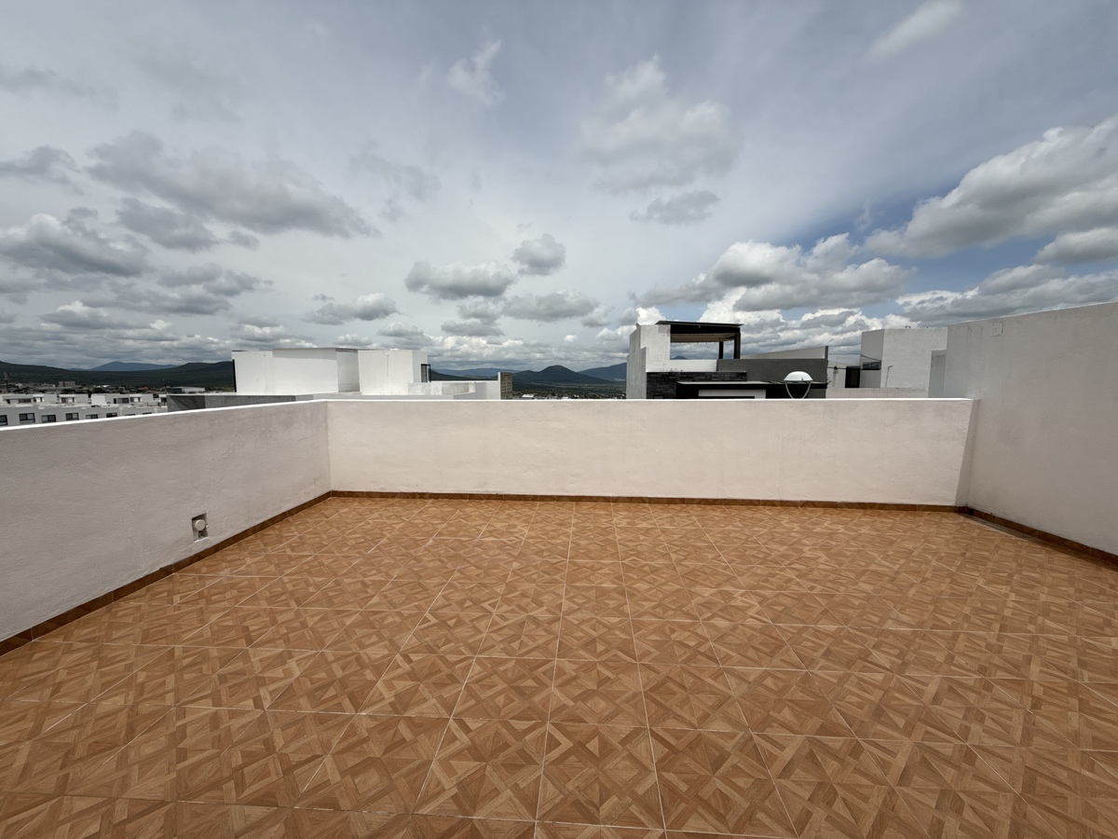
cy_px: 420
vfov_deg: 85.7
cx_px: 559
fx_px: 452
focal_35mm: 14
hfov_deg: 102.1
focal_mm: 2.22
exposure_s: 1/6173
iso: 50
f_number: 2.2
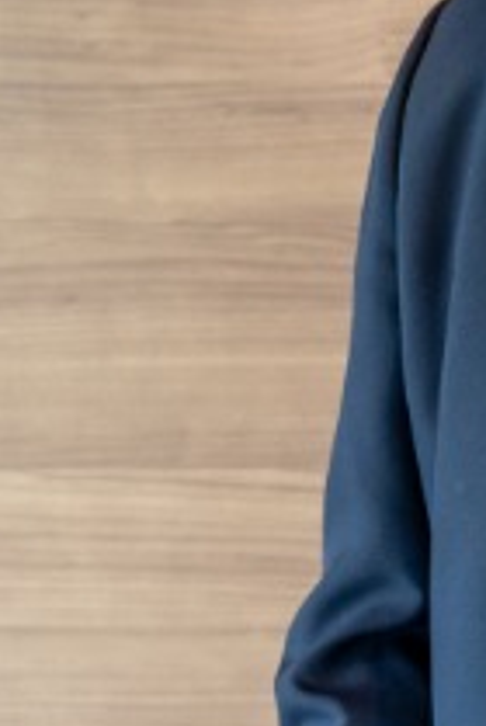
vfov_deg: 12.5
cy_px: -184
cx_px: 774
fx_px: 3229
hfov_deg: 8.4
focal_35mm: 160
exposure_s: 1/80
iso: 640
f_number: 4
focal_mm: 31
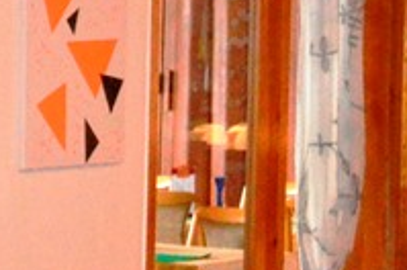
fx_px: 2269
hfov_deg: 9.3
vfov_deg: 6.8
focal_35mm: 201
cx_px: -546
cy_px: 239
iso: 3200
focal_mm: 26
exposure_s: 1/60
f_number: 4
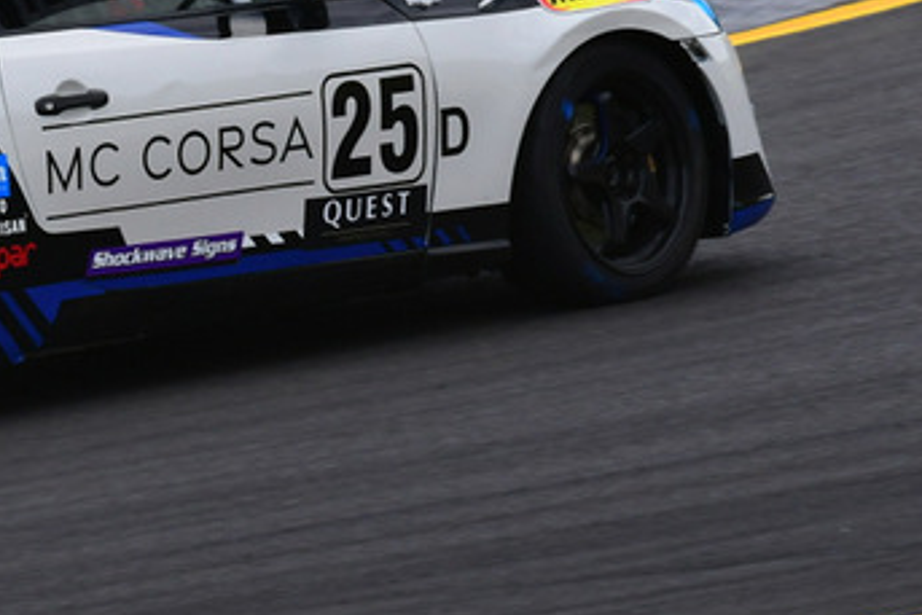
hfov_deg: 1.5
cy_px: -54
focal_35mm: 1363
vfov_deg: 1.0
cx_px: -3
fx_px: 34921
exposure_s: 1/640
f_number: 13
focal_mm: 390
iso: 640
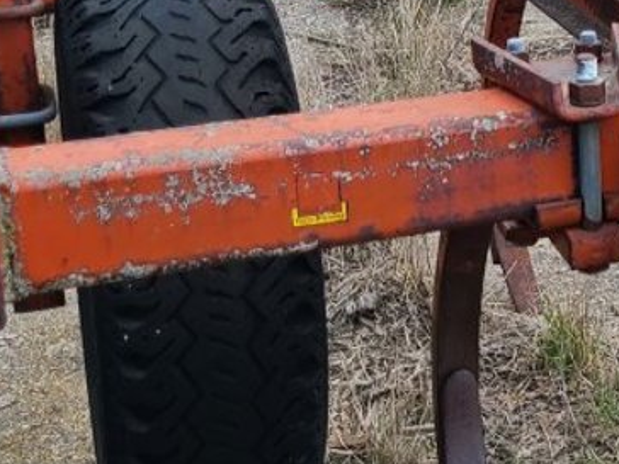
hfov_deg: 16.5
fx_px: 1931
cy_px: 48
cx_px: 948
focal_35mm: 108
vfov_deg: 13.6
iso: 40
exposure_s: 1/1214
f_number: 1.8
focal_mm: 5.4
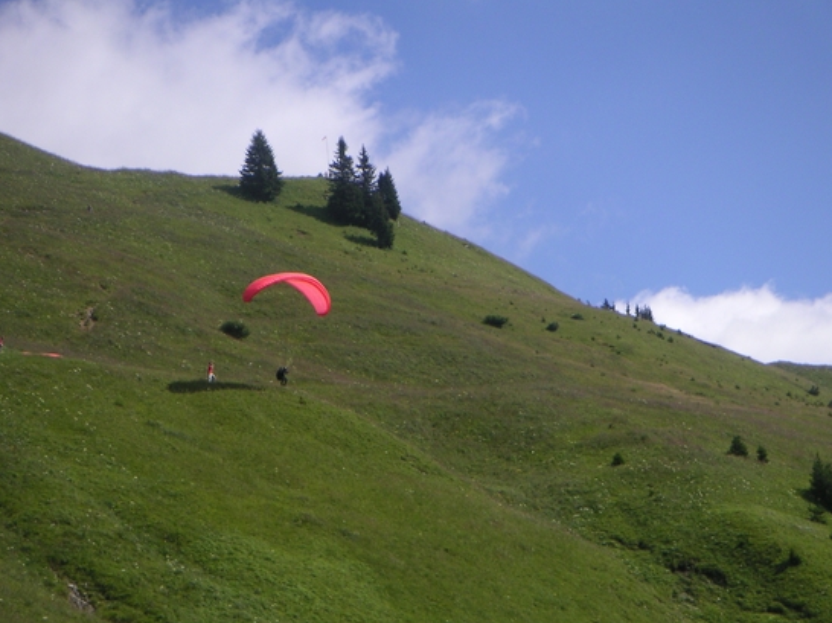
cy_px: 331
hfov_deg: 16.2
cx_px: 437
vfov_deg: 12.1
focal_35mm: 122
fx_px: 2931
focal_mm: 17.1
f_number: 3.6
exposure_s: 1/750
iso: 50
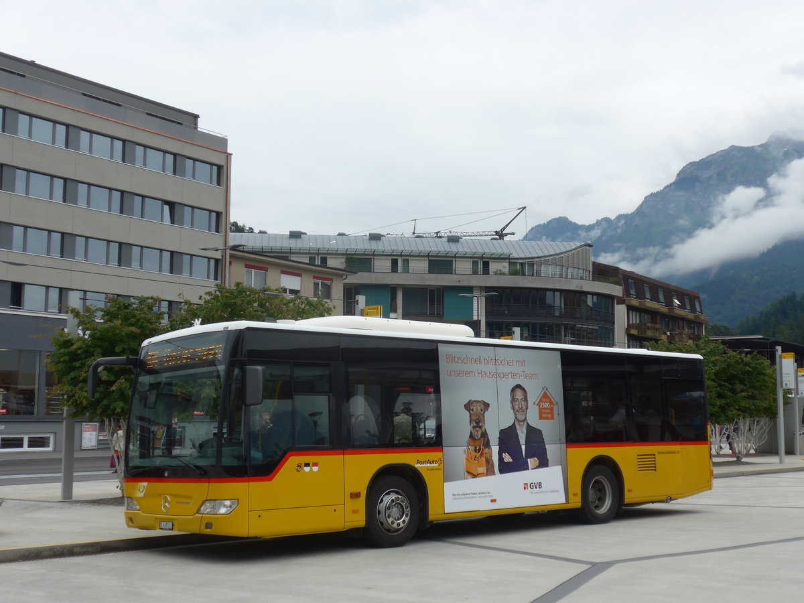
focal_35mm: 46
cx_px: 402
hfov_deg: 41.2
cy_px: 302
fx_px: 1068
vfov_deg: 31.5
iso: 80
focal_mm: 9.5
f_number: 3
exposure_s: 1/800
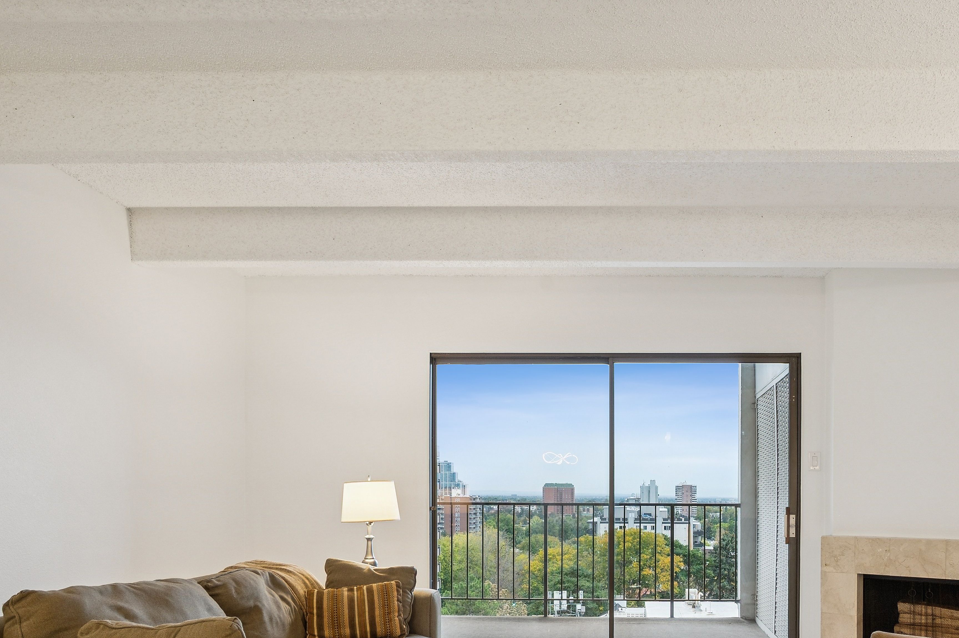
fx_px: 745
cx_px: 608
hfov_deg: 64.4
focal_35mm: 28
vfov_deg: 43.4
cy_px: 541
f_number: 9
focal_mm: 16
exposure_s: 1/15
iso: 400
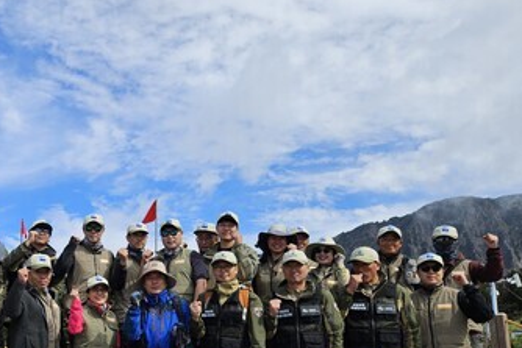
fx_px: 624
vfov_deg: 30.9
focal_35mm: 43
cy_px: 245
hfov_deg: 43.2
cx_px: 102
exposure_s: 1/2500
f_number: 1.8
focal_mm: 5.4
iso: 25
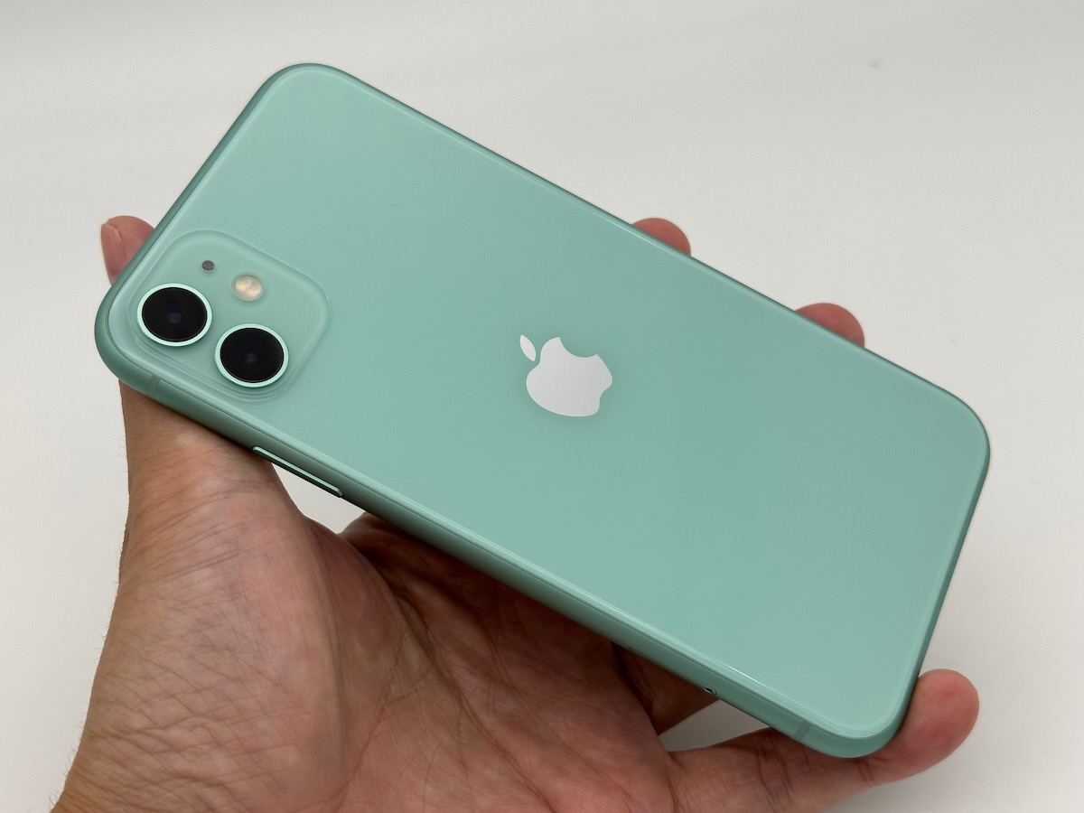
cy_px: 406
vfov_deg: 30.3
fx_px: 1503
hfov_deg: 39.7
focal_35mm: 48
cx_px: 542
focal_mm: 6.86
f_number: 1.78
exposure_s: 1/646
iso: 64
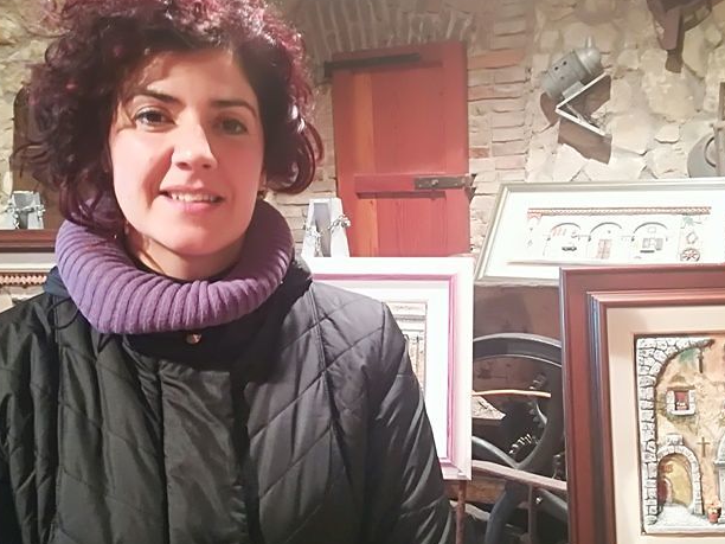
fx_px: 712
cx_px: 457
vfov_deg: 41.8
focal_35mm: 34
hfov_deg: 53.3
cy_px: 290
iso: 640
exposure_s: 1/14.3
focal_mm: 3.83
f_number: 2.2
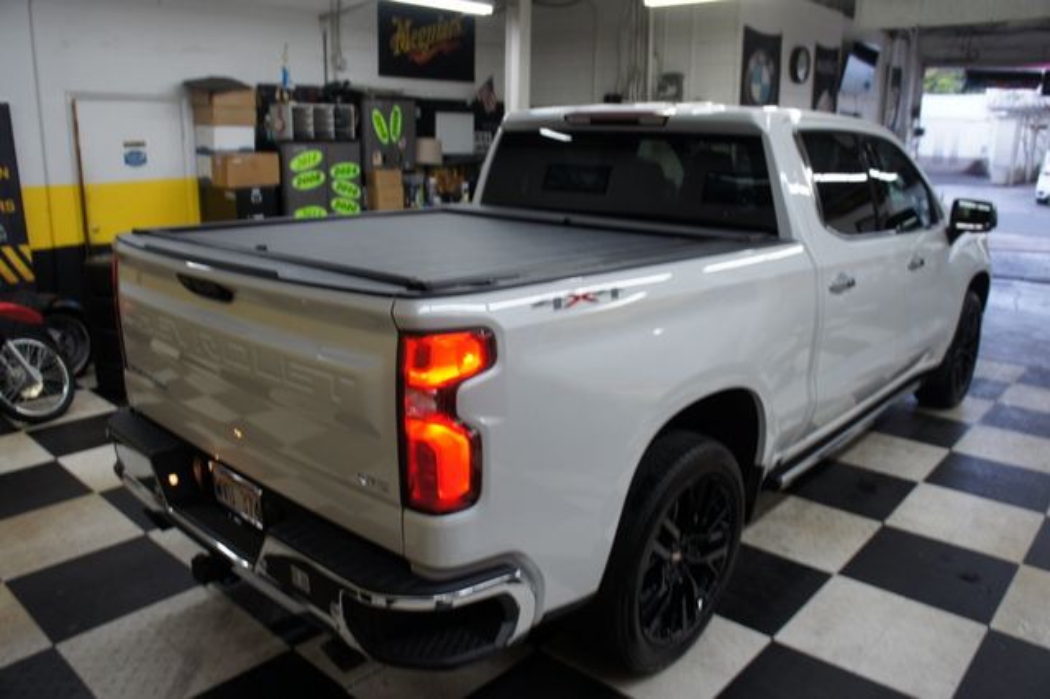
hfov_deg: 67.4
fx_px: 787
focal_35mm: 27
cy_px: 350
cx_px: 525
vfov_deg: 47.9
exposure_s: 1/40
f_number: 4
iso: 200
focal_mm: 18
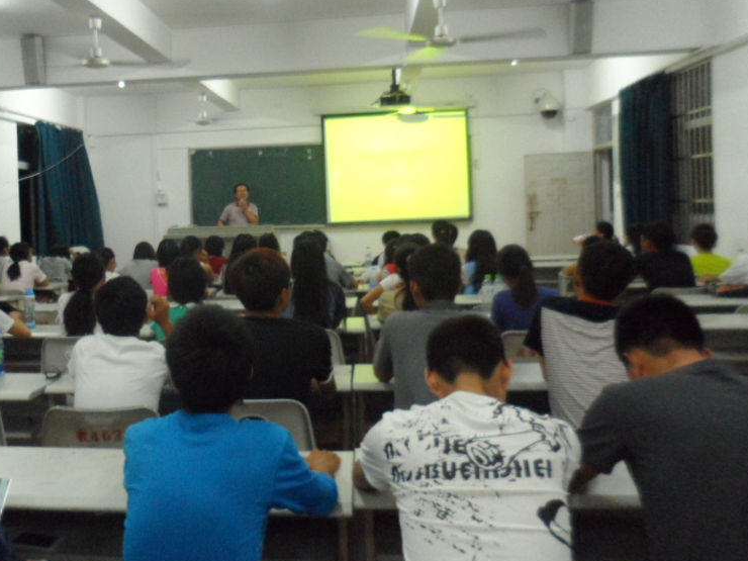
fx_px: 778
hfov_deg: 50.6
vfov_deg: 39.6
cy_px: 237
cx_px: 262
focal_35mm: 36
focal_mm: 4.9
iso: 400
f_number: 3.3
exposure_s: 1/30
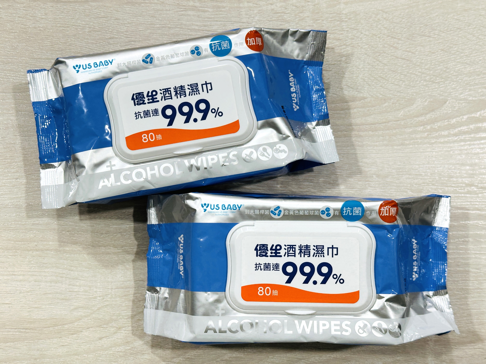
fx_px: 674
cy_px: 182
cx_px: 243
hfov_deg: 39.7
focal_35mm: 48
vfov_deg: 30.3
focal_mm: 6.86
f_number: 1.78
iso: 64
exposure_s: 1/60
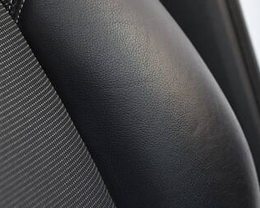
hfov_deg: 6.7
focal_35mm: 289
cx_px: 184
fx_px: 2222
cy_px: 83
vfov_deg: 5.3
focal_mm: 120
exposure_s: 1/250
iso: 800
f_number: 4
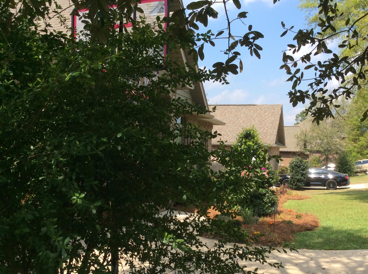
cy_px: 172
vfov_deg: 34.9
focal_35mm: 41
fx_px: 435
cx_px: 190
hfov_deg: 45.8
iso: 32
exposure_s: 1/817
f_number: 2.4
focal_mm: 3.3
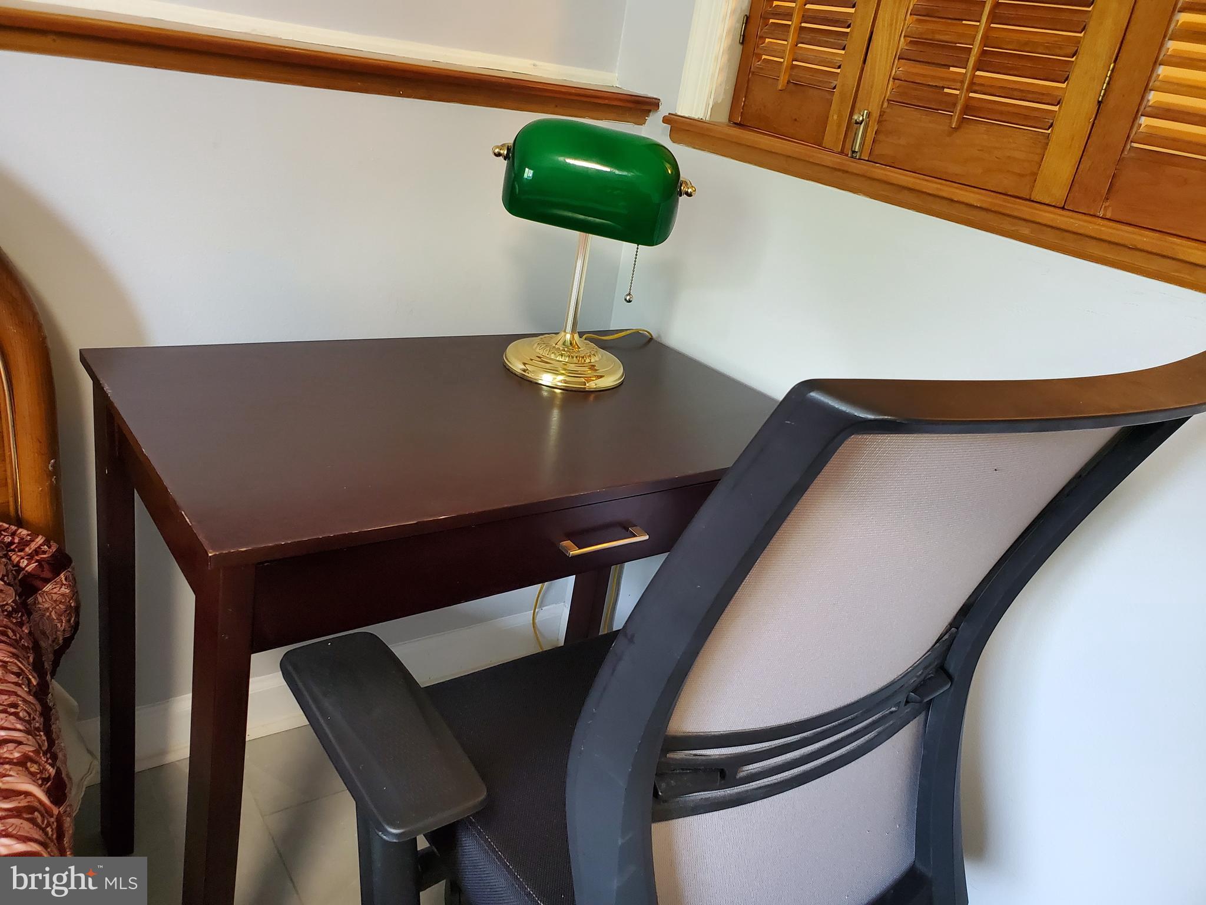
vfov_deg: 53.1
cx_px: 603
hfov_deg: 67.3
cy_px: 452
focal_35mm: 26
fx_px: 906
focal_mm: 4.3
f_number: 2.4
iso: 500
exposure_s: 1/40
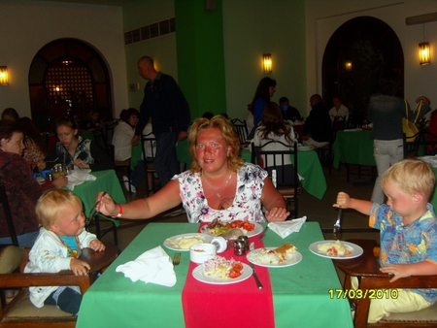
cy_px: 164
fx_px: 442
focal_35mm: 35
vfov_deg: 40.7
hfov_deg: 52.6
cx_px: 218
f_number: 2.8
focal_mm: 7.4
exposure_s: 1/30
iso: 127
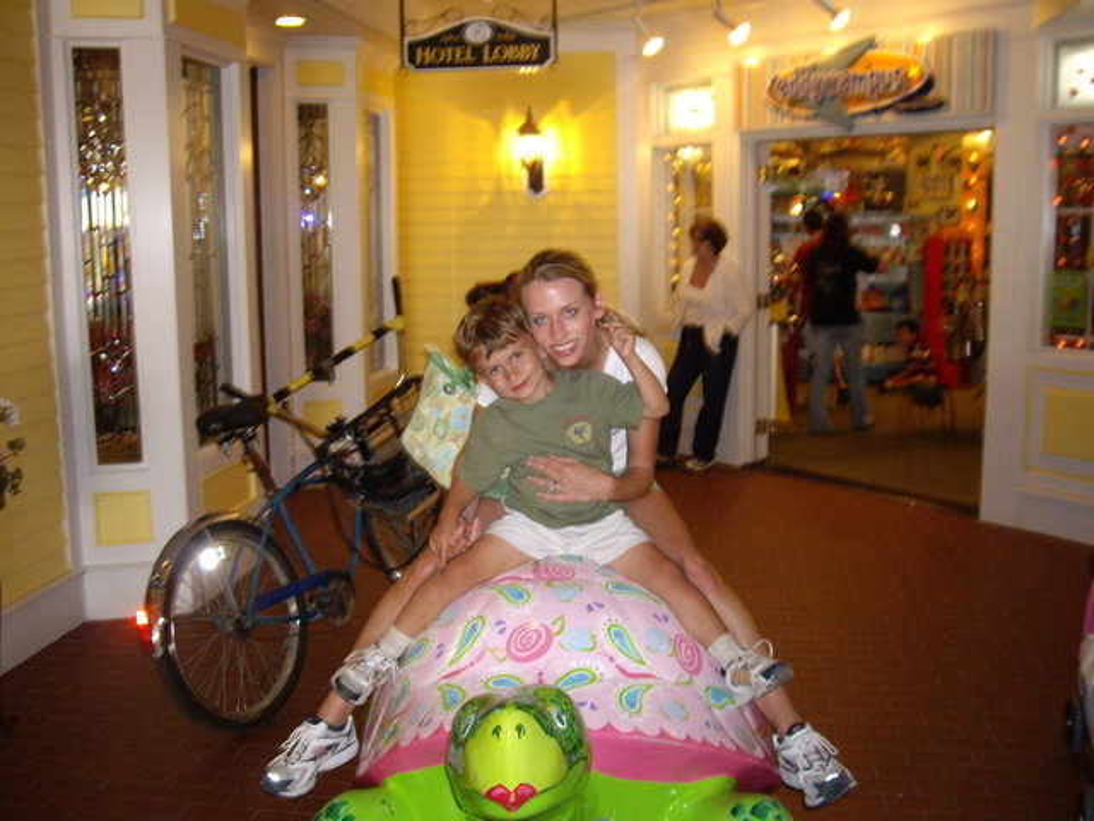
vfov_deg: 37.7
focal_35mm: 38
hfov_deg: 49.0
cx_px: 547
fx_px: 1201
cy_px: 410
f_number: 2.7
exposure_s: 1/40
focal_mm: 6.2
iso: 200
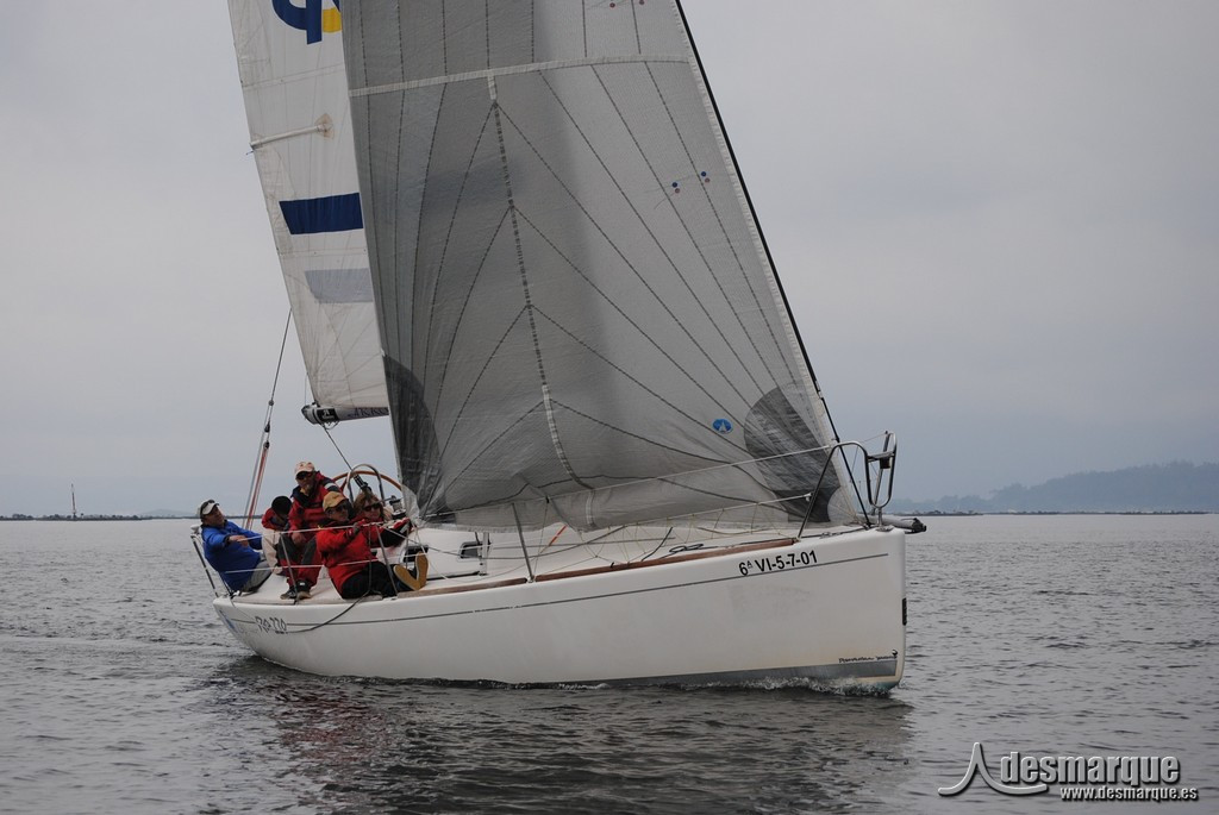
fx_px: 3457
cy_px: 408
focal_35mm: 102
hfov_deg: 20.0
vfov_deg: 13.5
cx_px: 610
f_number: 5.6
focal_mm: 68
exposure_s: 1/500
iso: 180
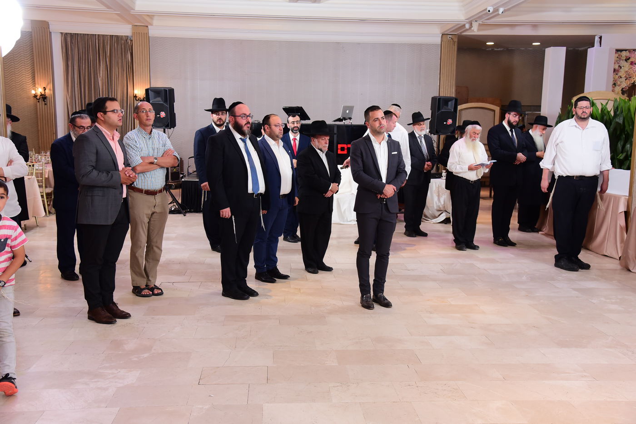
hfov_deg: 50.7
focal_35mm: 38
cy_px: 212
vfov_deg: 35.0
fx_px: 671
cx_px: 318
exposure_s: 1/160
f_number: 4.5
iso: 1250
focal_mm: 38
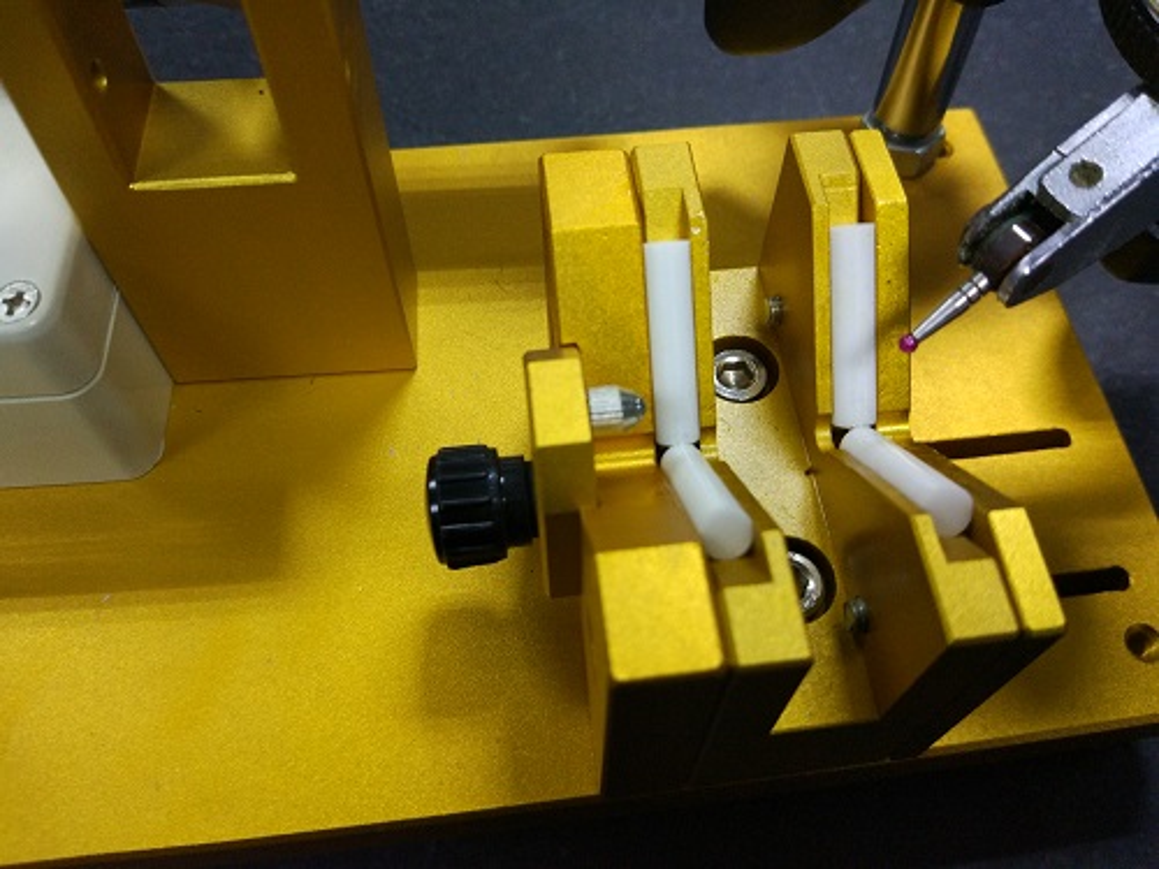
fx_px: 937
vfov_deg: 49.7
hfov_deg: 63.4
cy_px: 434
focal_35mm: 28
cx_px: 580
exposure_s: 1/20
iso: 560
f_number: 2
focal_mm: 4.26
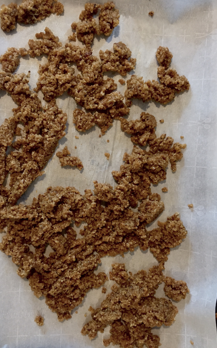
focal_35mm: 31
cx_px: 97
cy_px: 174
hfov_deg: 40.5
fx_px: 293
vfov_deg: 61.2
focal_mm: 4.15
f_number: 2.2
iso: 200
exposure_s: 1/30
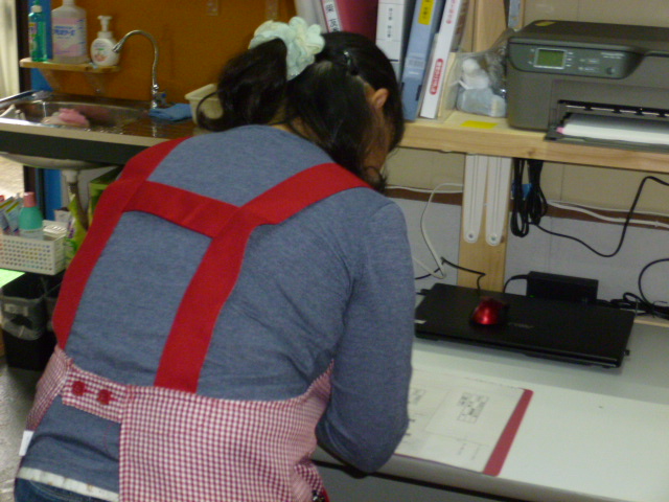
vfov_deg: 24.4
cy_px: 251
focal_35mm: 60
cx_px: 334
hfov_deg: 32.2
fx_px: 1160
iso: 400
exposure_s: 1/60
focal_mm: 10.7
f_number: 4.3
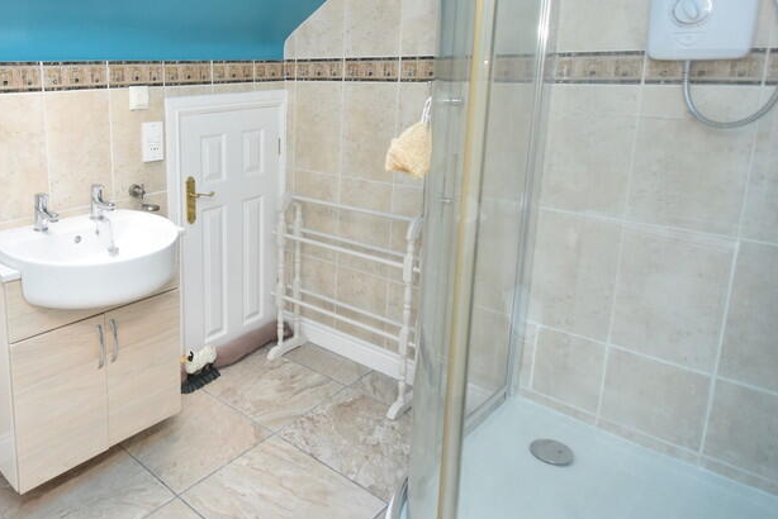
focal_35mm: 25
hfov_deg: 66.8
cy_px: 169
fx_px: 541
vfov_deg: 50.3
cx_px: 190
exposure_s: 1/200
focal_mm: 10
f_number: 5
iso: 500
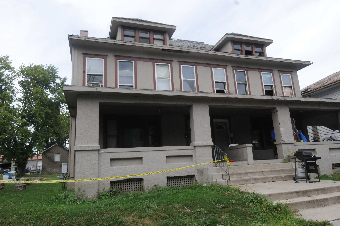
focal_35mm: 24
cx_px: 170
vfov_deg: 53.0
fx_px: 226
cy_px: 113
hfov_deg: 73.8
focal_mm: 16
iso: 800
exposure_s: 1/640
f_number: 9
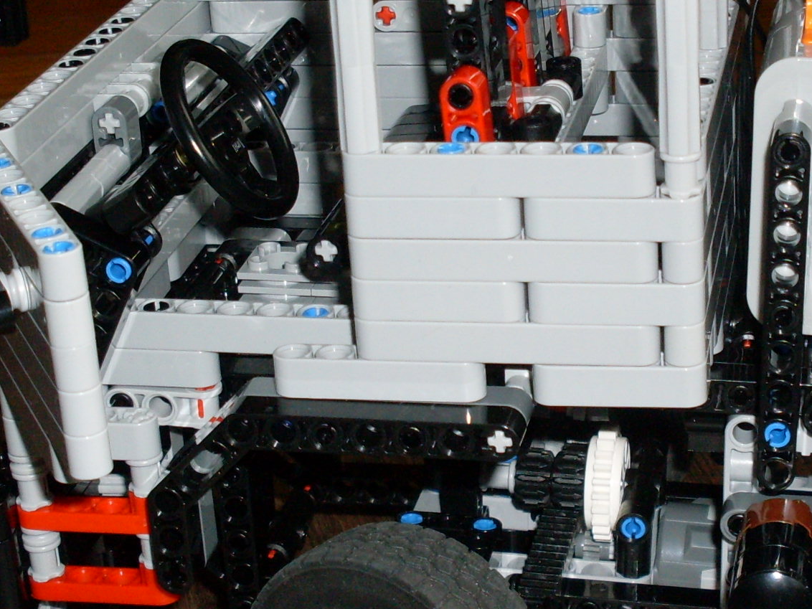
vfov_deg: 17.0
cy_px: 255
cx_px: 516
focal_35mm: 87
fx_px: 2041
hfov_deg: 22.4
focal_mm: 6.3
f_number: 2.8
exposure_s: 1/45
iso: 100
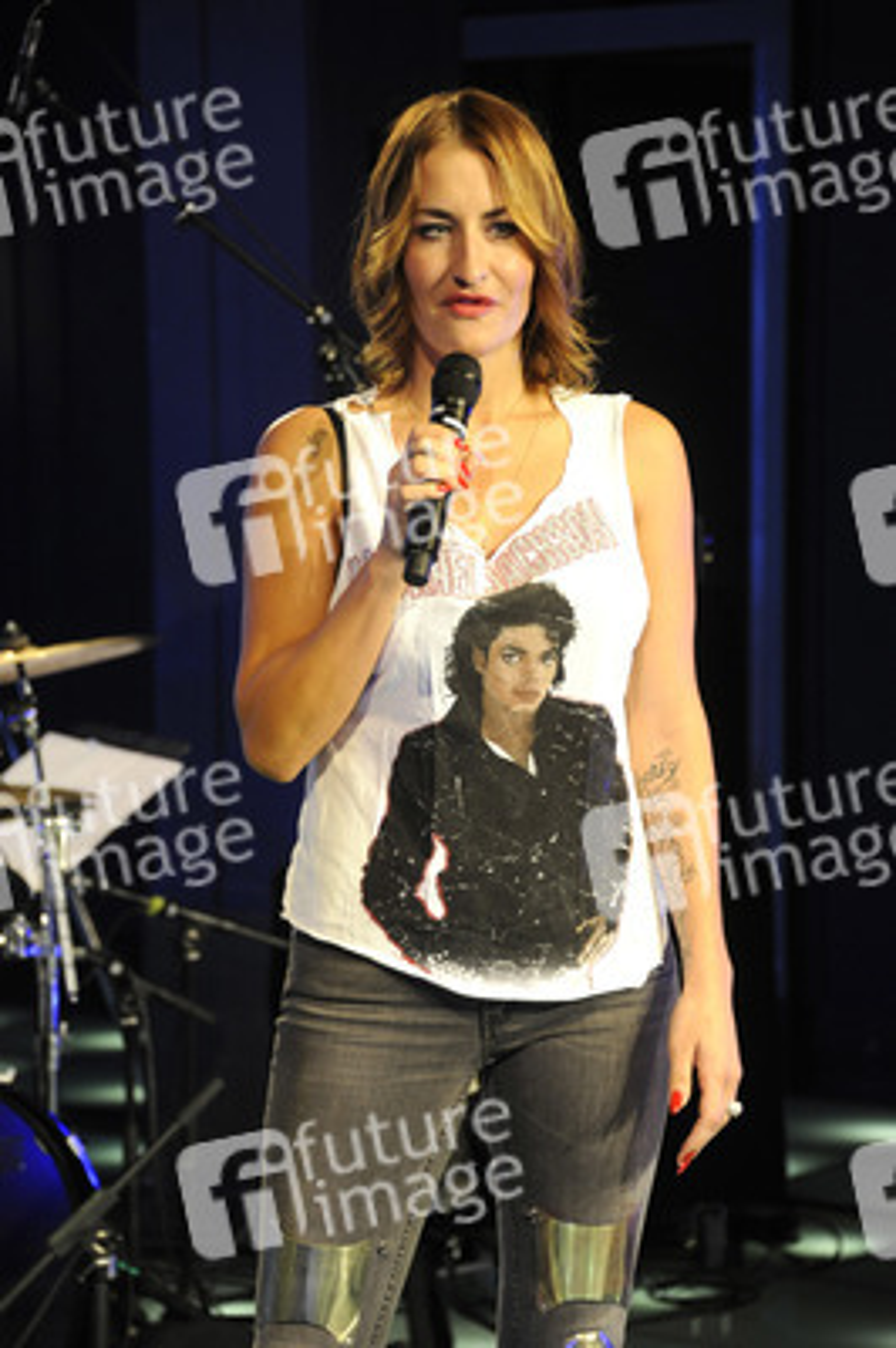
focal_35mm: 135
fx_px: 5048
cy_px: 674
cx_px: 448
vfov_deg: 15.2
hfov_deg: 10.1
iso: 2500
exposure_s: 1/160
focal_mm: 135
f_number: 5.6
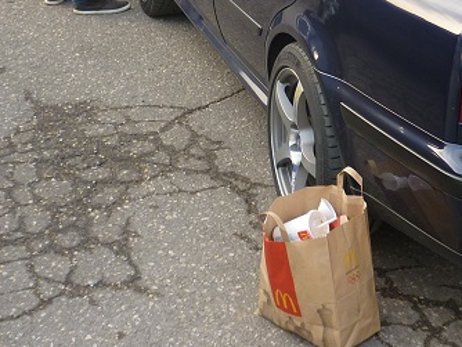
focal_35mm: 79
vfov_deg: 18.1
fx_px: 1055
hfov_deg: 24.2
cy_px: -28
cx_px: 386
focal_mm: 5.5
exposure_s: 1/60
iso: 80
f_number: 2.8
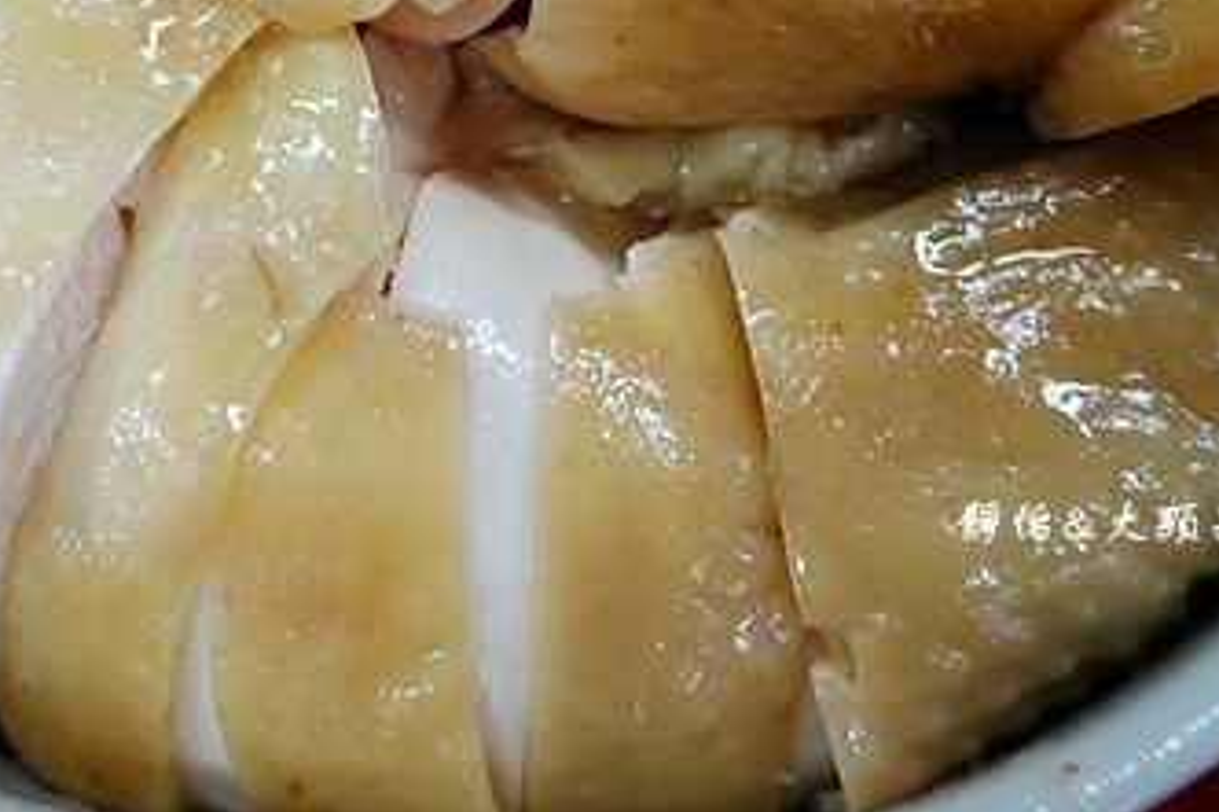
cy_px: 28
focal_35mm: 47
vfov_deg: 27.2
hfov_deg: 41.6
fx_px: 1591
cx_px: 452
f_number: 2.8
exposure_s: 1/30
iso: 250
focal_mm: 9
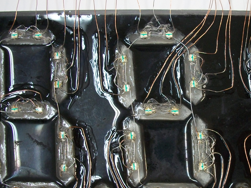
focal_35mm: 51
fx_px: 370
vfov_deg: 28.4
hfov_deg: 37.1
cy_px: 126
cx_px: 165
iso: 160
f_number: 2.9
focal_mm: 5.7
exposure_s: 1/13
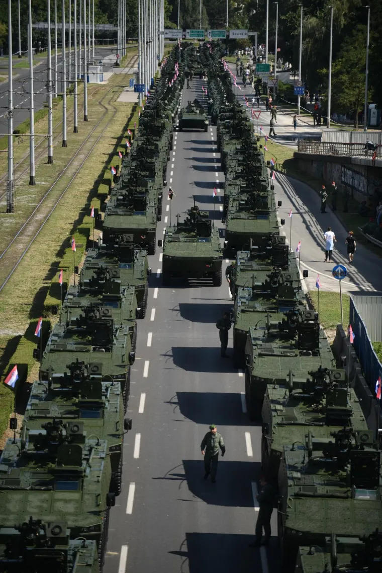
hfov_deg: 6.9
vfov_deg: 10.3
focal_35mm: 200
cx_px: 191
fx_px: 3179
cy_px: 286
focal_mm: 200
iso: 100
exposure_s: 1/2000
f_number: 2.8
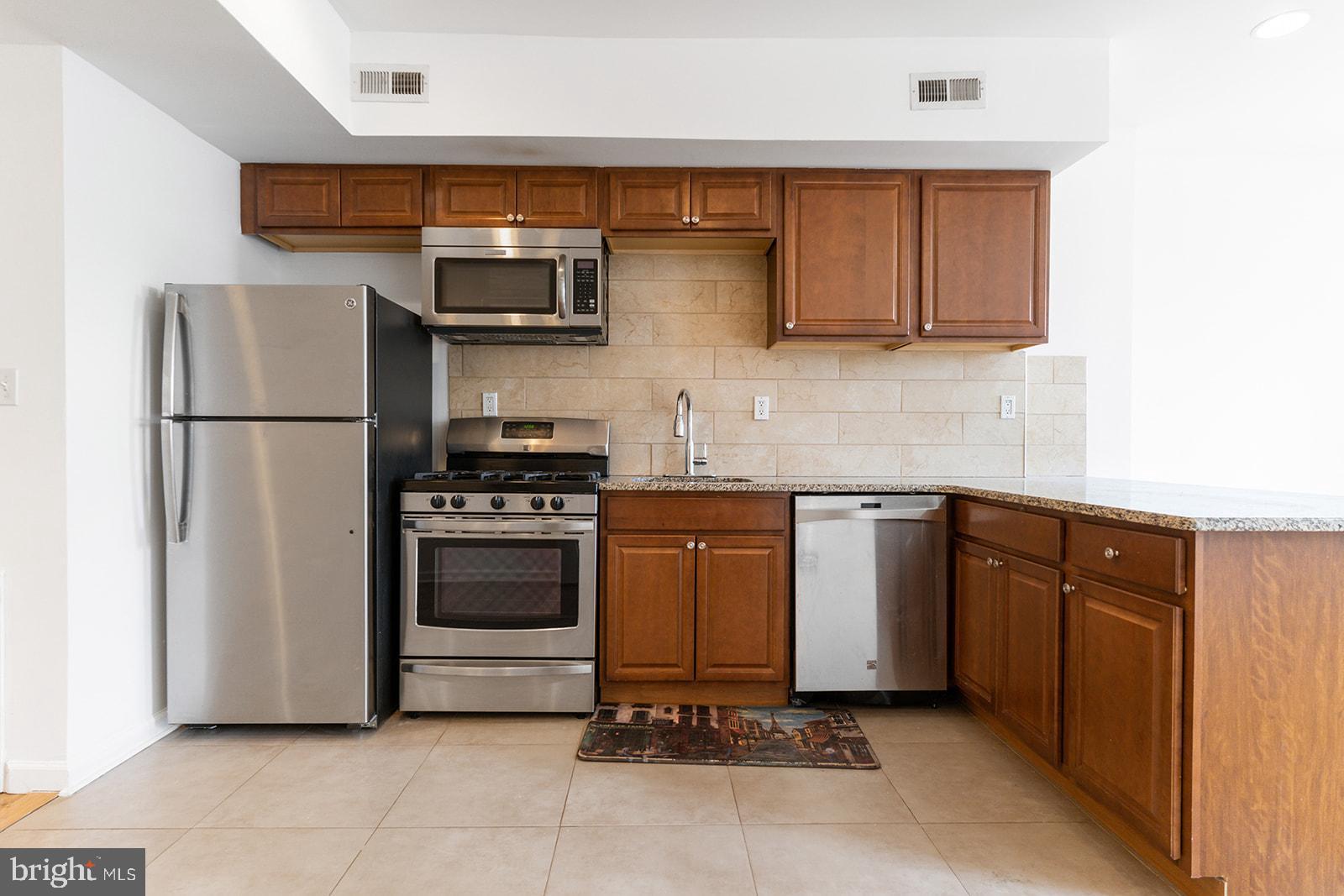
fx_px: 672
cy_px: 448
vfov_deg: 67.4
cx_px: 672
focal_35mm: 18
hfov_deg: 90.0
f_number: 7.1
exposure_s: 1/13
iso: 400
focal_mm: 18
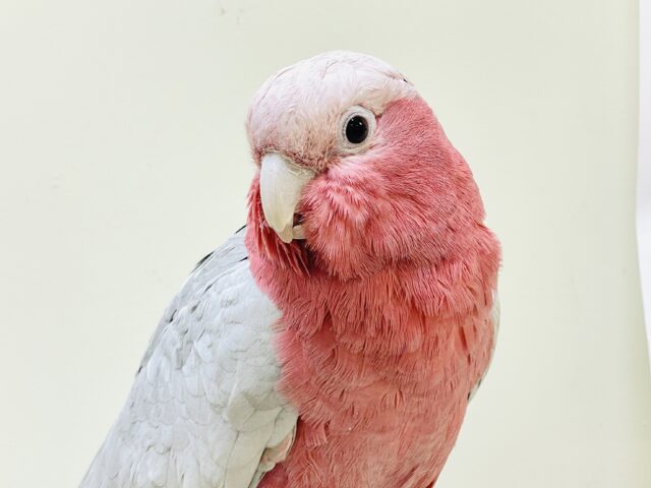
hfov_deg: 36.8
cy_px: 244
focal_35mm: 52
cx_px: 326
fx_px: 978
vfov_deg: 28.0
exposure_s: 1/99
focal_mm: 6
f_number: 2
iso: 80
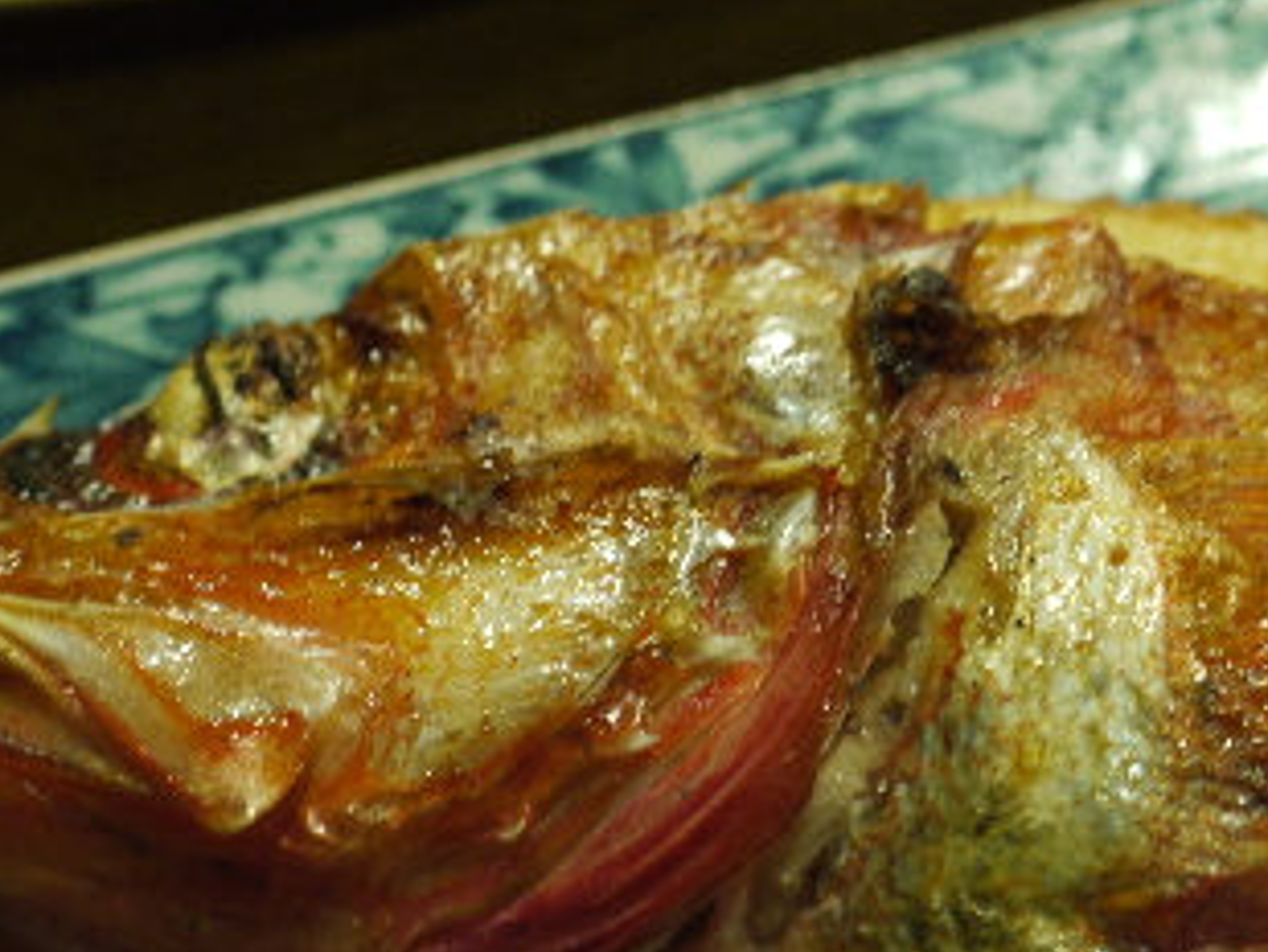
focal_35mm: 97
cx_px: 927
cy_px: 640
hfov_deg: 20.1
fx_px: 3555
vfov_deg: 15.2
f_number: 4.9
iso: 400
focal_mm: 25
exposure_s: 1/4
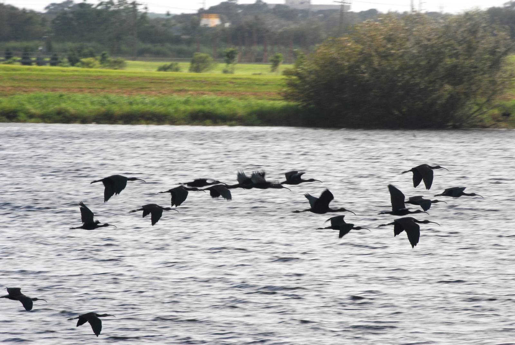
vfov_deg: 3.1
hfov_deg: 4.6
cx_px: 258
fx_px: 6445
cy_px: 172
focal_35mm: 450
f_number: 20
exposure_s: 1/160
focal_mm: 300
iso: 400
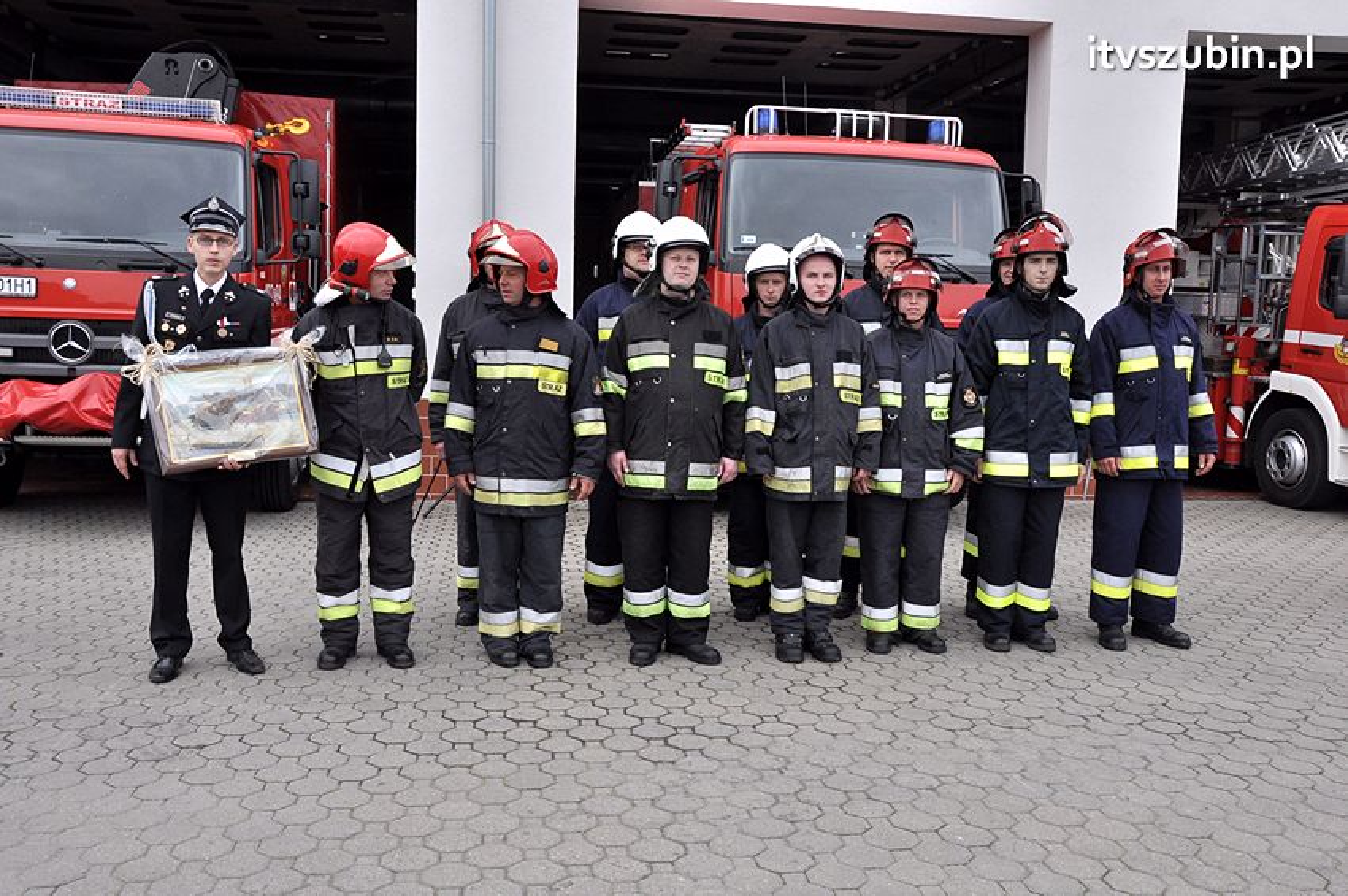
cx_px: 674
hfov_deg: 57.3
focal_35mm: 33
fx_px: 1234
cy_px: 448
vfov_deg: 39.9
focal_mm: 22
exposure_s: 1/320
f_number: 9
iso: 500
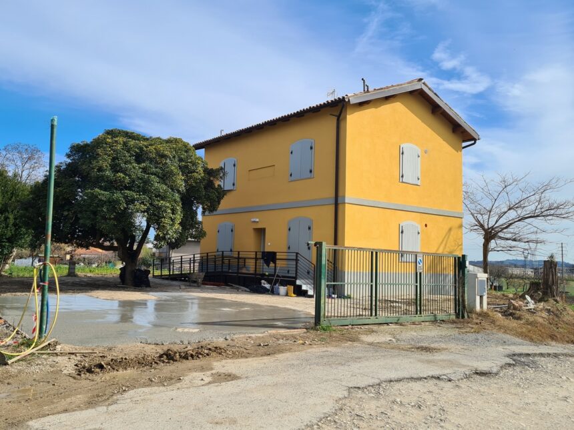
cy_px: 215
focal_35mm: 26
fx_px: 431
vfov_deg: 53.1
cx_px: 287
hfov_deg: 67.3
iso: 50
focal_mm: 5.4
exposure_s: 1/2768
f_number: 1.8
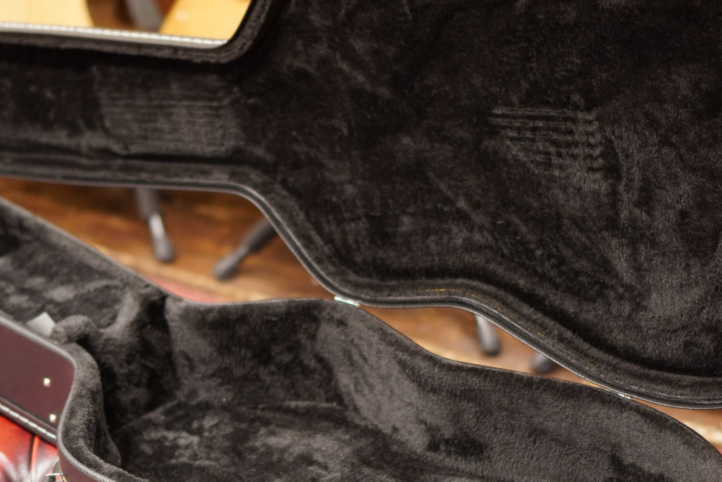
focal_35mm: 85
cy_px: 363
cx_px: 338
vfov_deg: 16.0
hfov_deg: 24.0
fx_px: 1701
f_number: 1.8
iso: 500
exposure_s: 1/60
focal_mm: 35
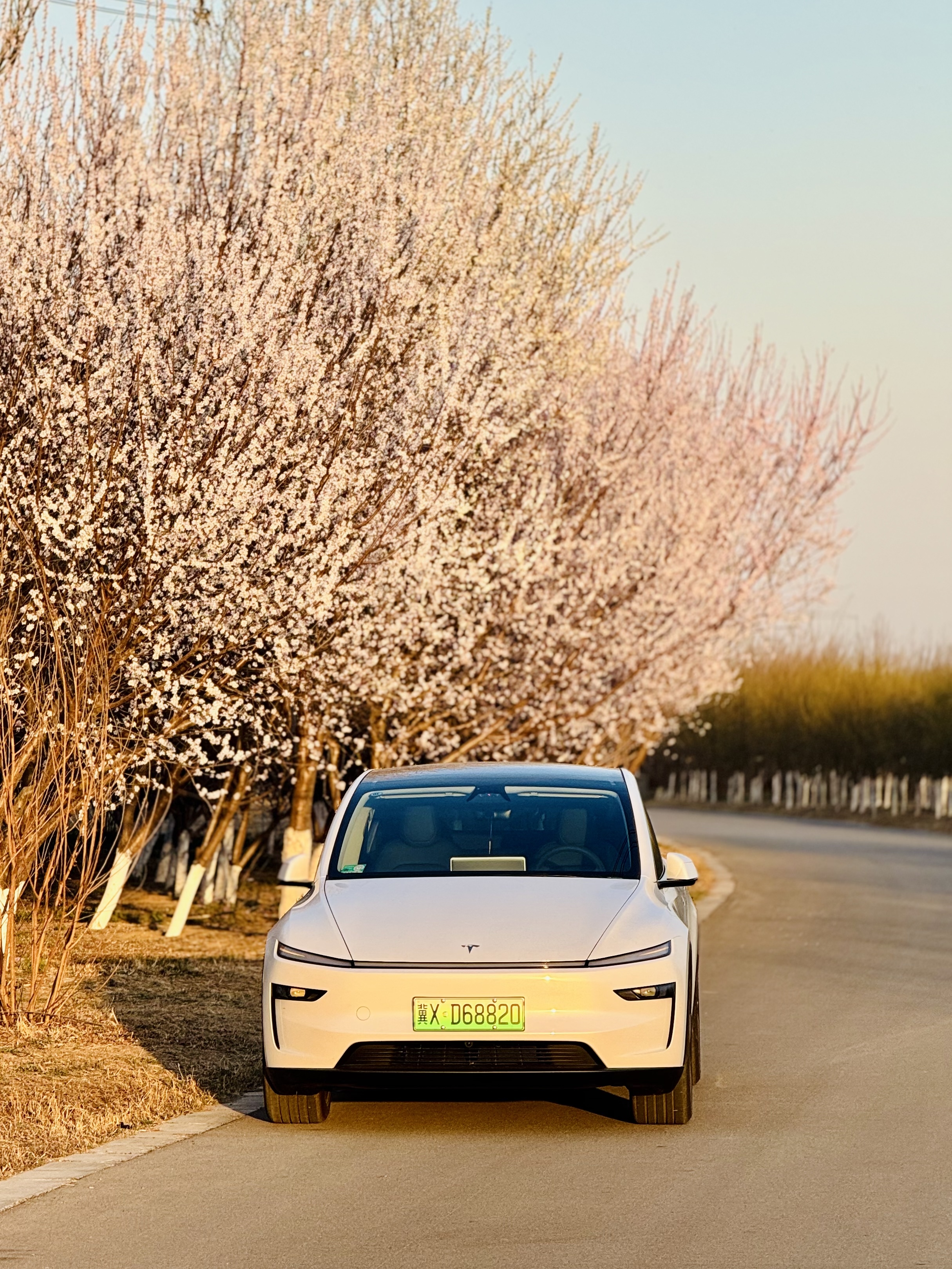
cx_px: 476
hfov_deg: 12.4
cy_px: 634
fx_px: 4399
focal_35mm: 120
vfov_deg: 16.4
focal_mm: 15.66
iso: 50
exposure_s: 1/272
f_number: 2.8
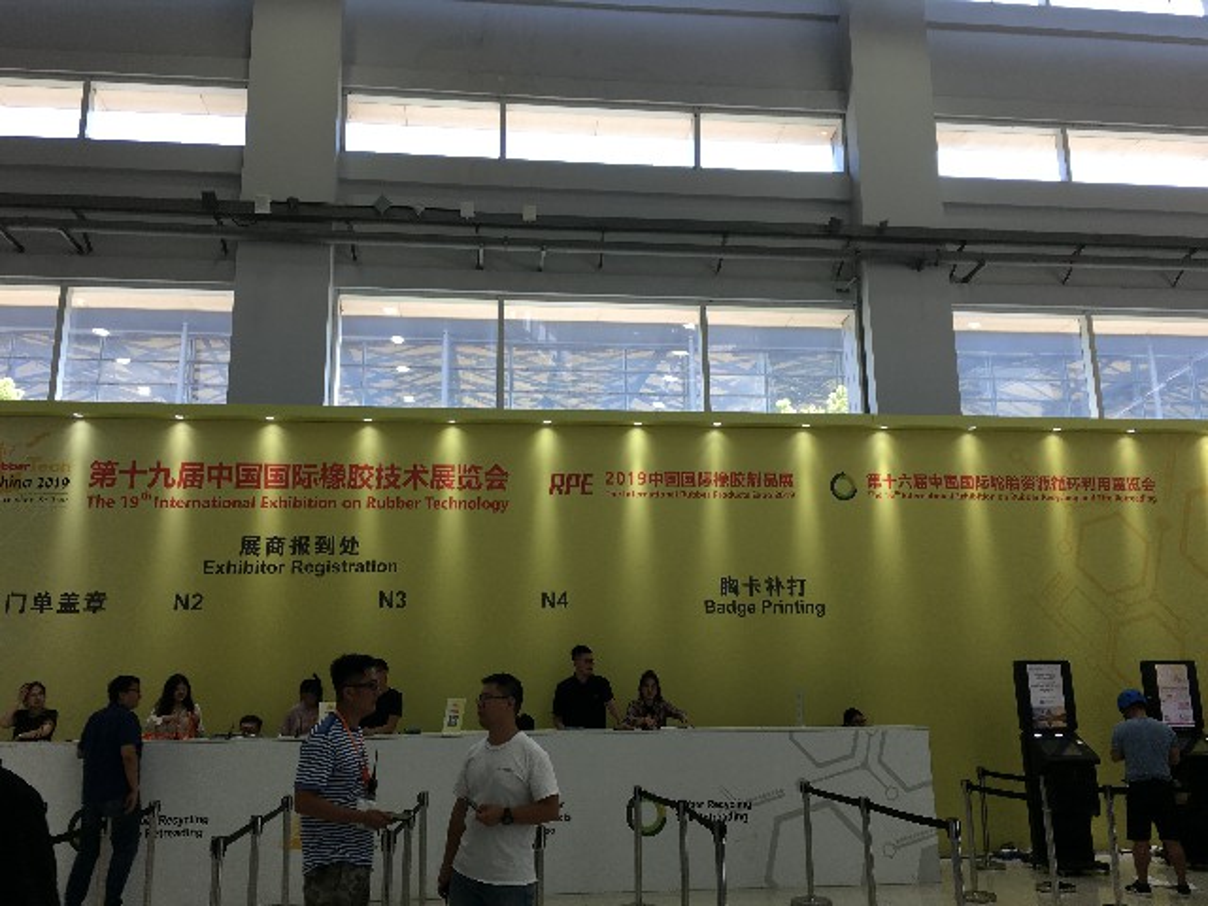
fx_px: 1012
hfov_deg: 61.7
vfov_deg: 48.2
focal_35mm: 29
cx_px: 604
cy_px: 453
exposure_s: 1/100
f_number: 2.2
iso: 25
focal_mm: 4.15
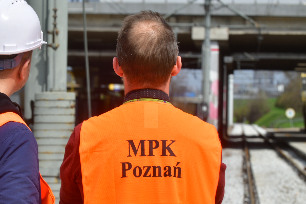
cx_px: 82
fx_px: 1351
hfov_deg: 12.9
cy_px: 141
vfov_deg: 8.6
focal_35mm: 159
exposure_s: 1/400
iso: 100
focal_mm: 105
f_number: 10
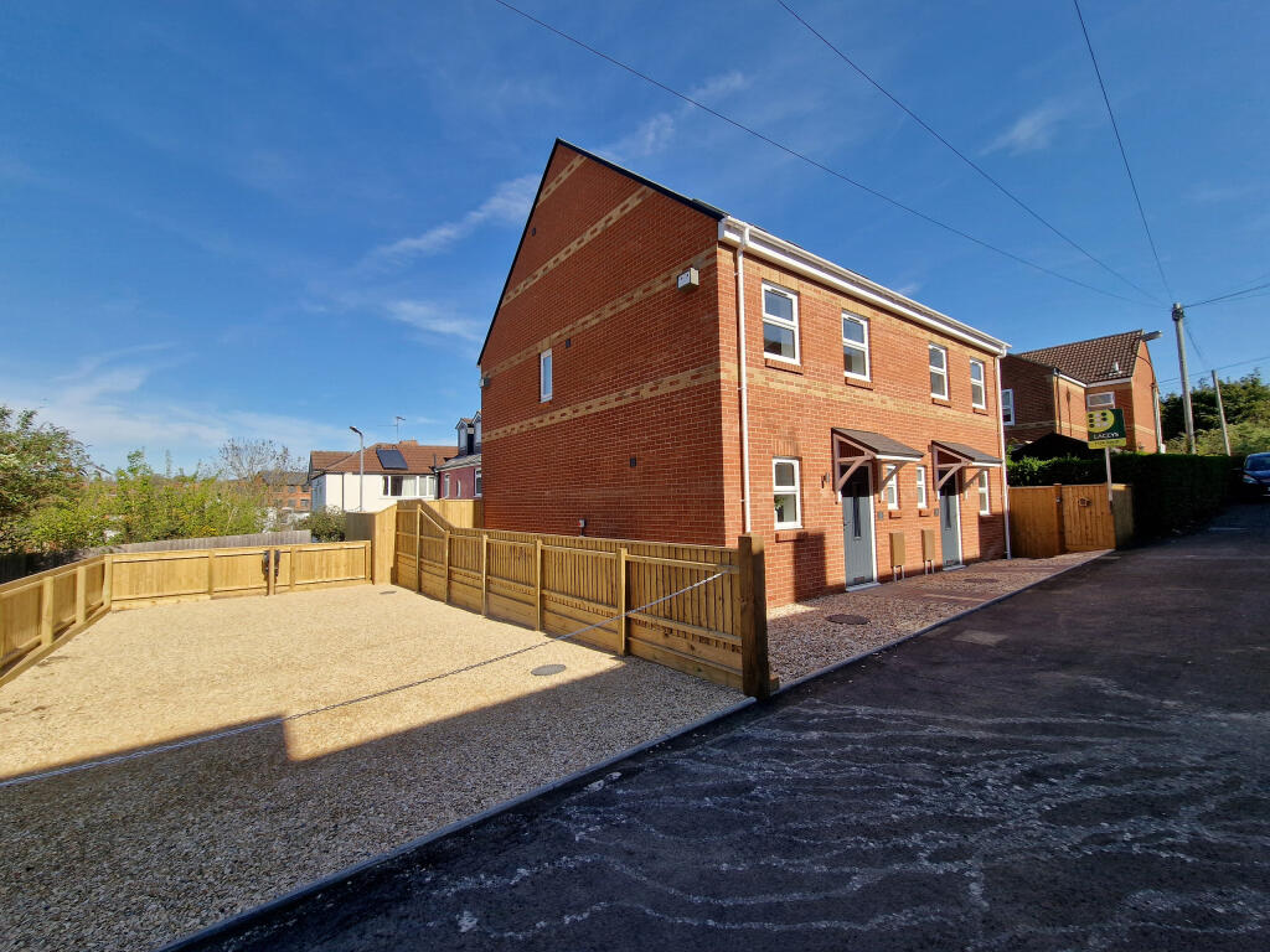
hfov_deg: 106.2
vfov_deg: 89.9
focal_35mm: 13
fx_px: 477
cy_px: 476
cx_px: 635
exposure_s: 1/1696
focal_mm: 2.2
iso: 50
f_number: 2.2
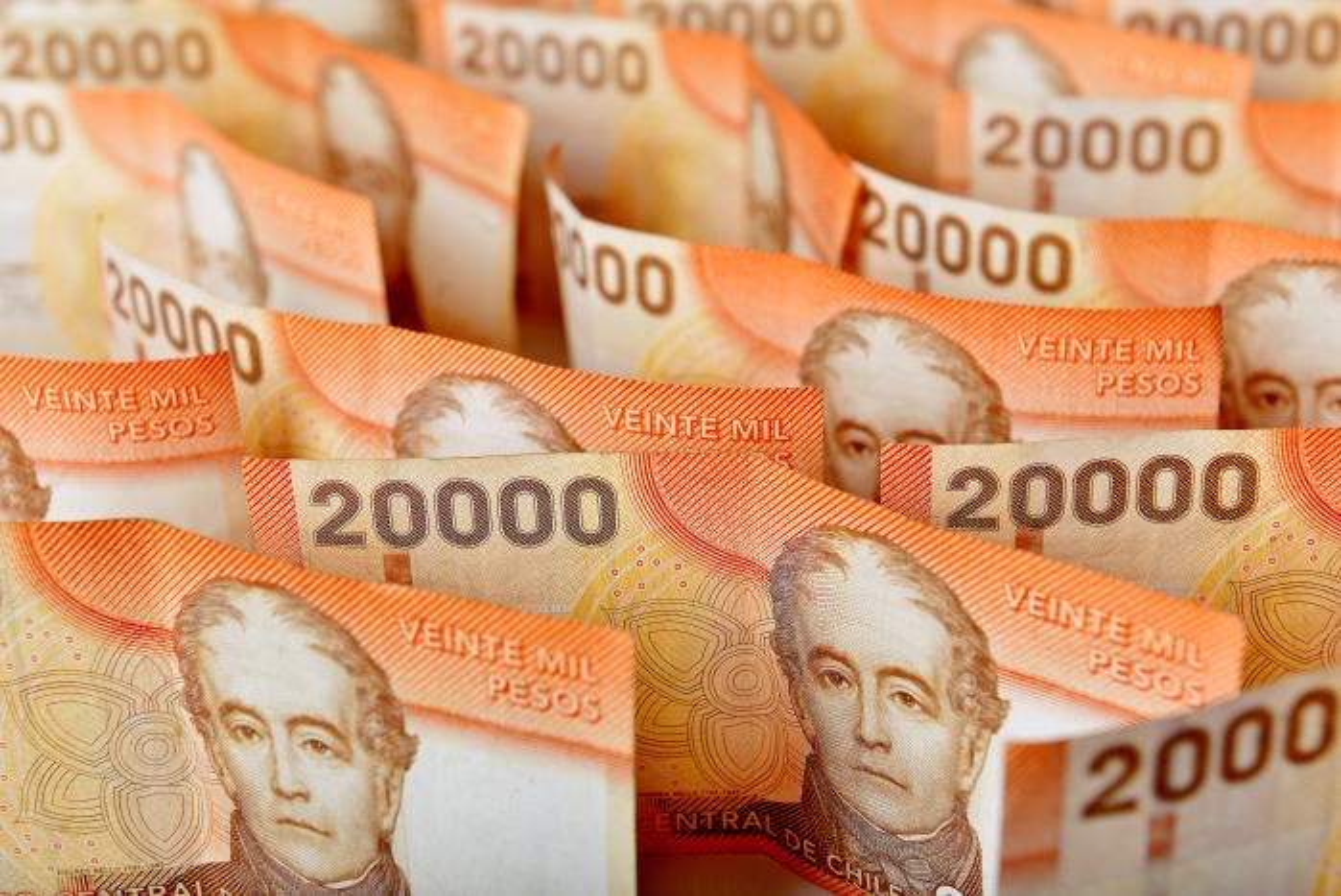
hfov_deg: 28.8
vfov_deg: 19.5
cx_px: 670
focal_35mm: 70
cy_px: 448
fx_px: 2609
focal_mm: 70
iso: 250
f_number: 8
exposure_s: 1/250
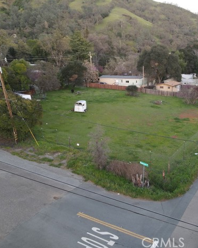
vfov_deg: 55.7
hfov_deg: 44.9
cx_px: 136
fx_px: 234
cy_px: 123
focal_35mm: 32
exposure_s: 1/15
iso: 140
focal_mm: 4.5
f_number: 2.8
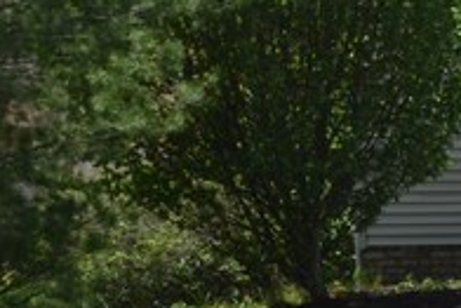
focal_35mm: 166
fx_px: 2127
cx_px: 1254
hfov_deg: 10.1
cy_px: 247
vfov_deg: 8.3
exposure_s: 1/250
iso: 100
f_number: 8
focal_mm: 20
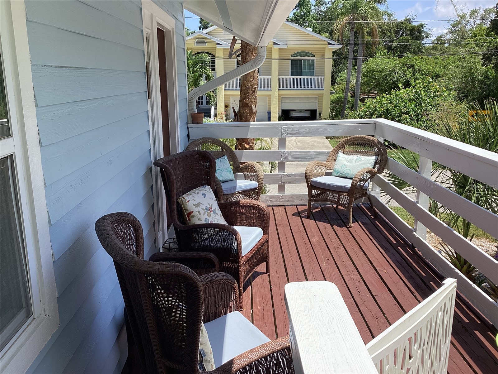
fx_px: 446
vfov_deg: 45.4
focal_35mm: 31
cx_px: 249
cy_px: 187
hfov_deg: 58.4
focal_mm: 3.3
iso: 25
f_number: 2.4
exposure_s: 1/762
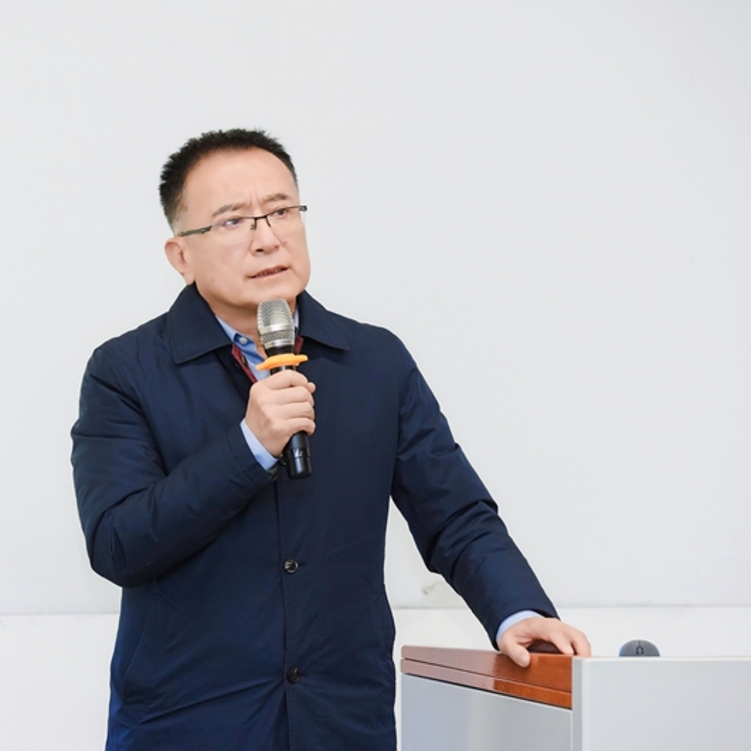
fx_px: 4565
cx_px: 269
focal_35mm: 186
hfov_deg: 9.4
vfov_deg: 9.4
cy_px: 376
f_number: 4.5
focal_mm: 145
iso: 1600
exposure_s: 1/250
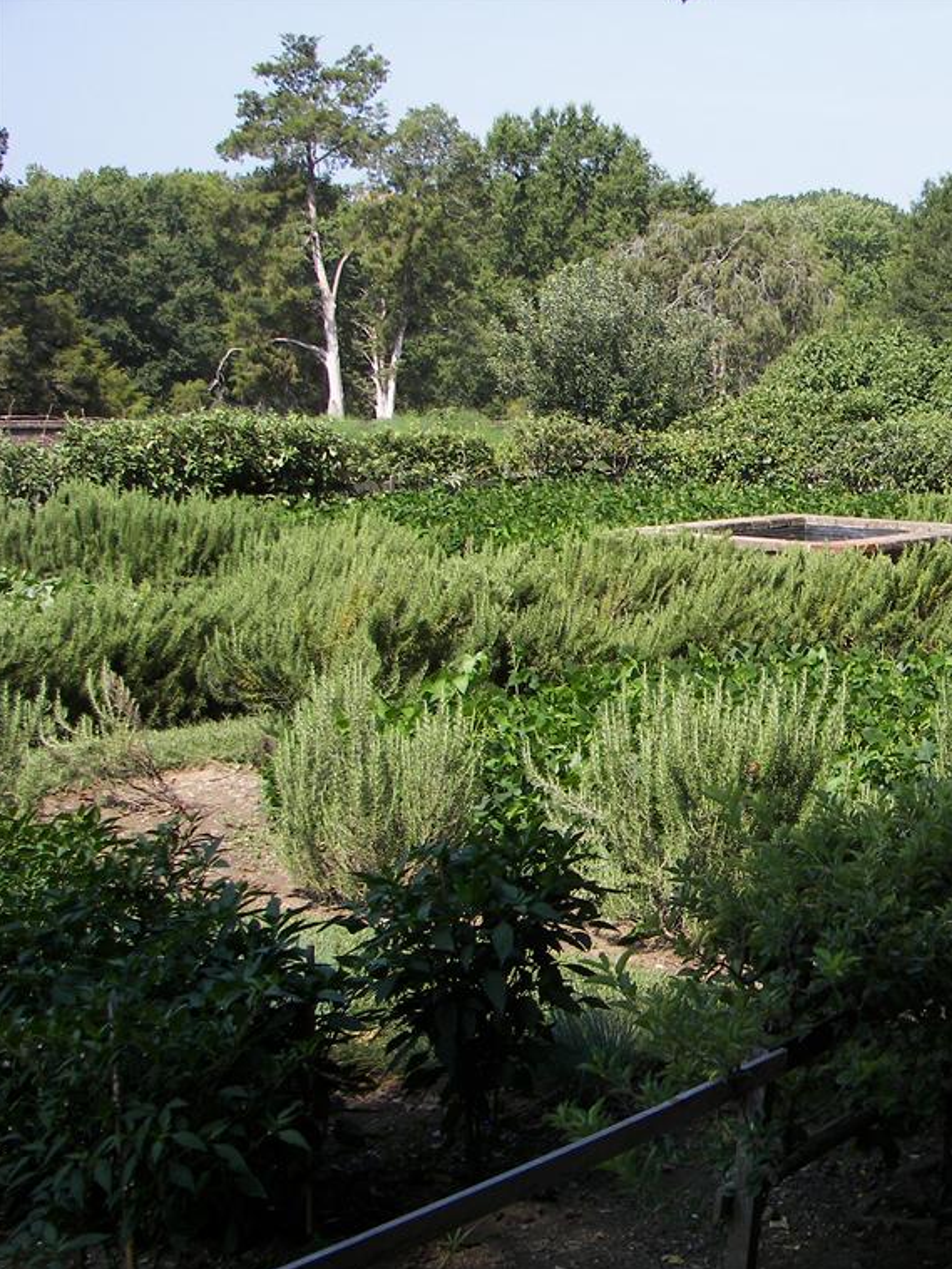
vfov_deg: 25.3
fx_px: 2822
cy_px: 634
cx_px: 850
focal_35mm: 77
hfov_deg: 18.8
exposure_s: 1/640
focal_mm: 9.4
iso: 64
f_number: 2.8
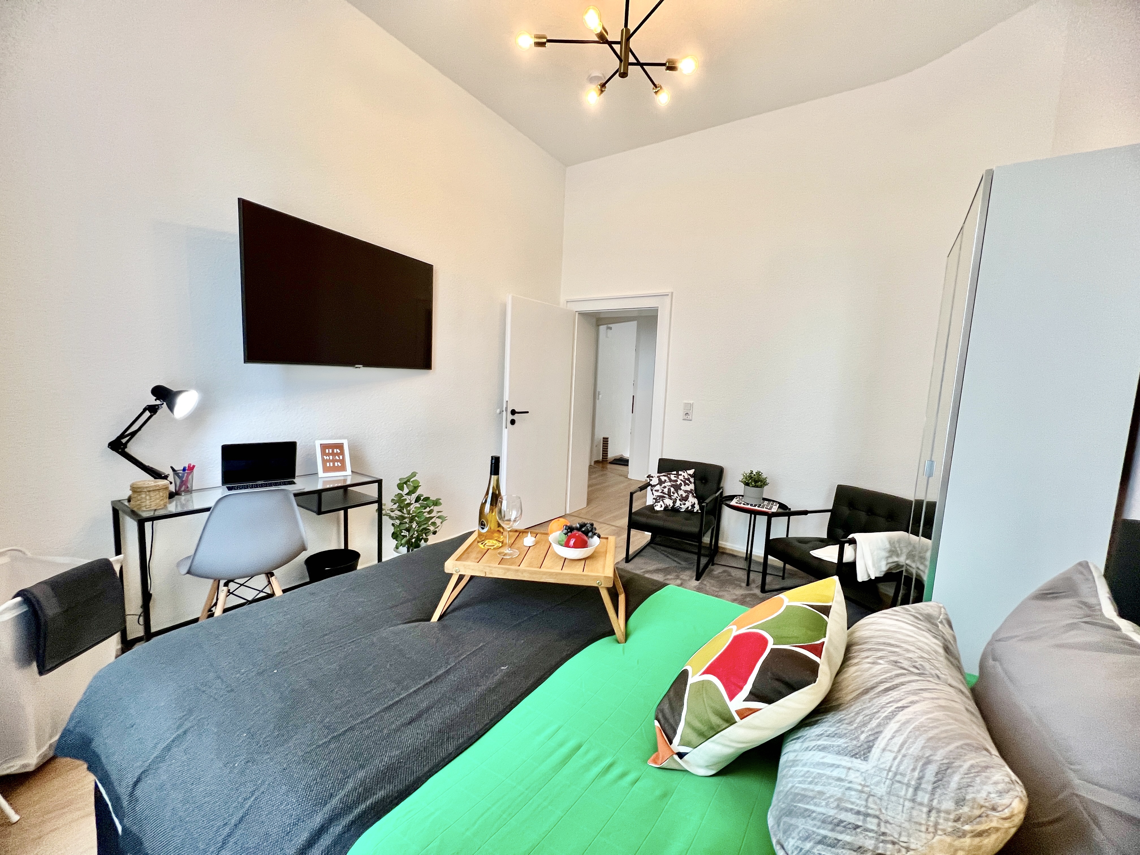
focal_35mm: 13
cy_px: 428
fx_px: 428
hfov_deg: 106.2
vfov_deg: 89.9
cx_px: 570
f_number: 1.8
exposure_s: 1/99
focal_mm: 1.57
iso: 160
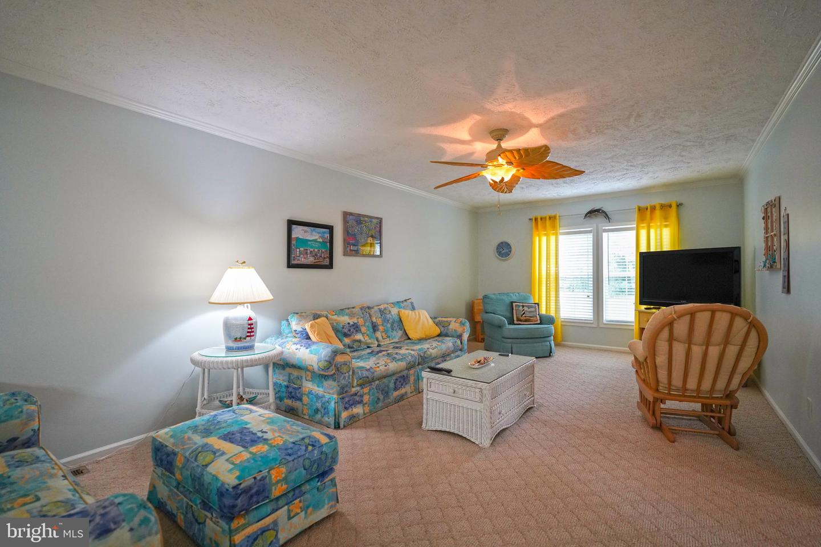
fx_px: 365
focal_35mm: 16
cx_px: 410
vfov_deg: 73.7
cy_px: 274
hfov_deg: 96.7
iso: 1600
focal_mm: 16
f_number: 4
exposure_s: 1/160
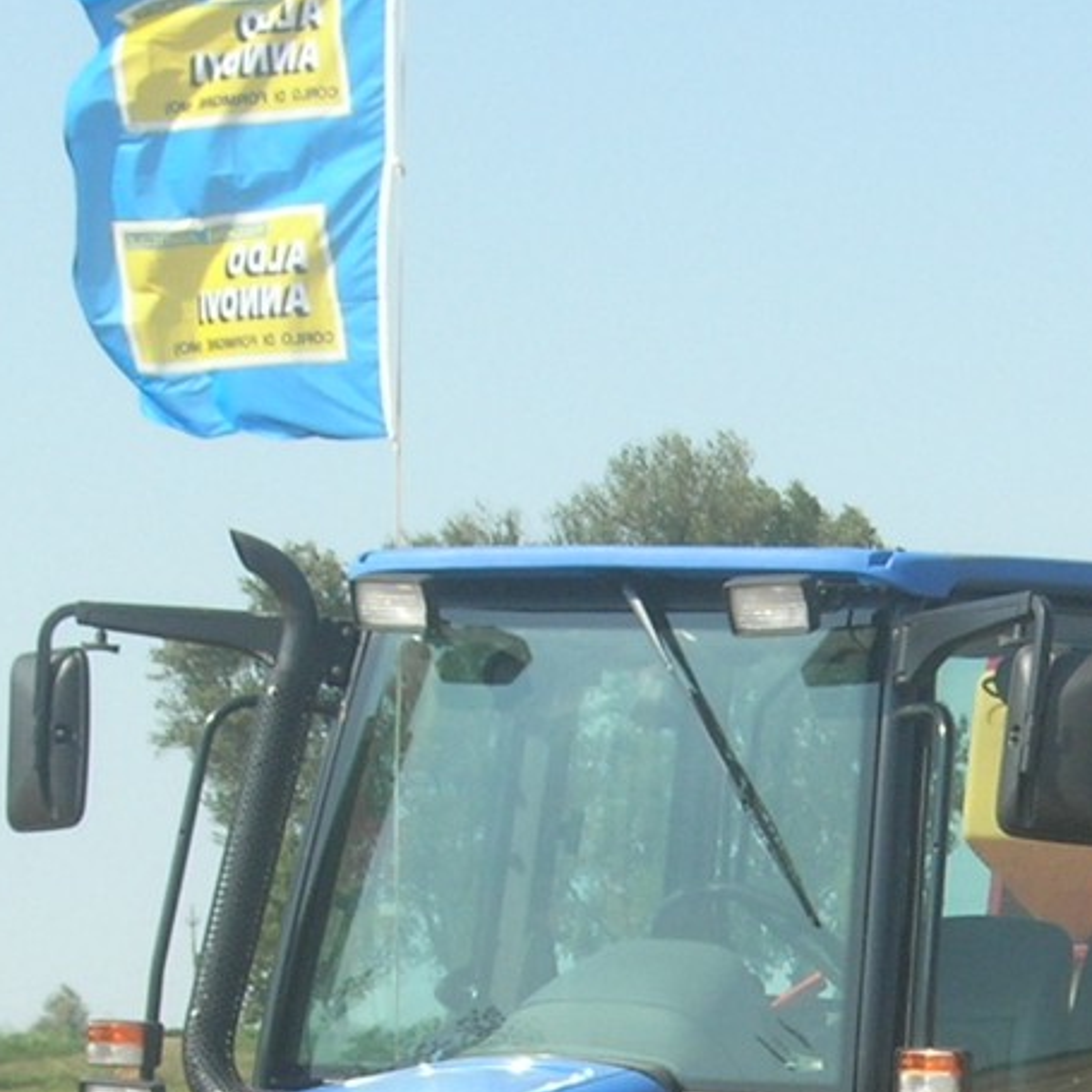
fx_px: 7995
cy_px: 1243
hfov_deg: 7.8
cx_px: 1126
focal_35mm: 224
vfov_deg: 7.8
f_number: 6.3
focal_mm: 14.9
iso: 64
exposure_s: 1/221
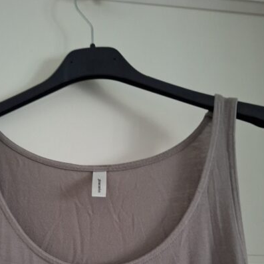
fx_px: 354
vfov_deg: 37.9
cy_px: 243
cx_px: 100
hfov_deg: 40.7
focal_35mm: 41
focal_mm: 5.54
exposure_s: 1/20
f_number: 1.8
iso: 1000
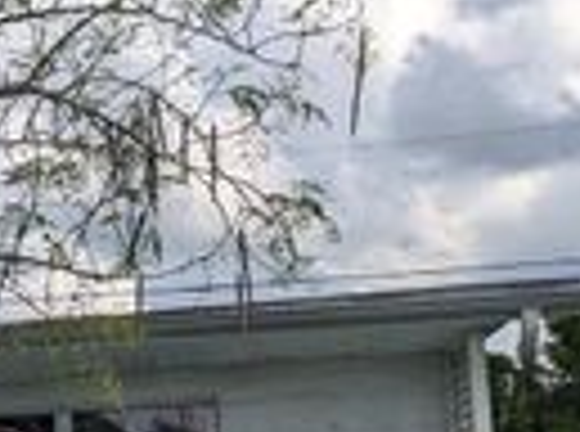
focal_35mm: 105
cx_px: -409
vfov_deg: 13.6
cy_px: 547
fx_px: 1754
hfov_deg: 16.3
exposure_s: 1/3891
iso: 51
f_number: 1.73
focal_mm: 4.38
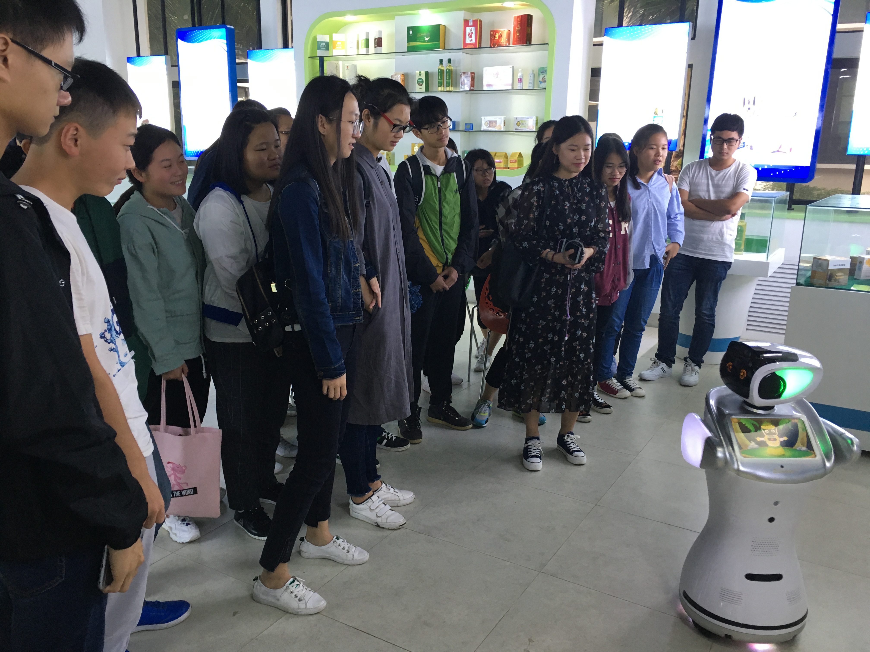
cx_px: 435
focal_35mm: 29
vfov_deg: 48.2
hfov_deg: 61.7
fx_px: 729
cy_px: 326
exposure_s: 1/33
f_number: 2.2
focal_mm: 4.15
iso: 125
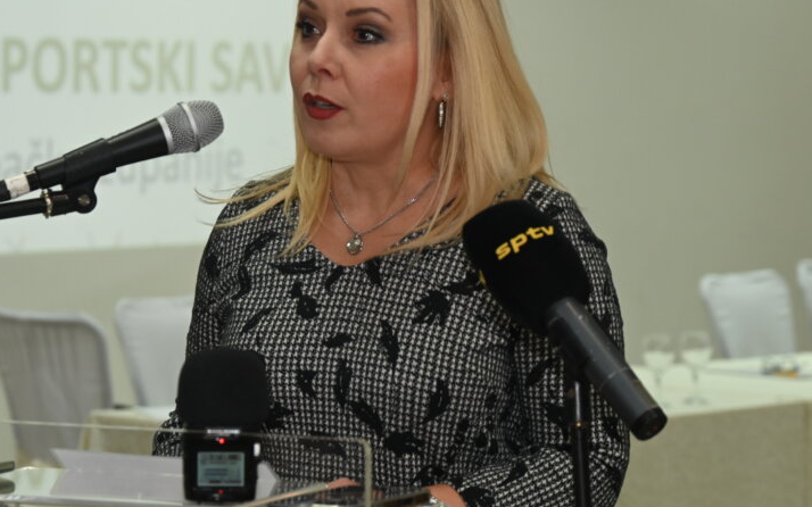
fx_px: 3230
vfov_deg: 9.0
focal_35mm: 146
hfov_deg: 14.3
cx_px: 312
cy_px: 248
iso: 1400
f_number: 6.3
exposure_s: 1/60
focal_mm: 100
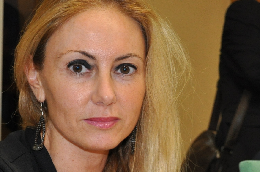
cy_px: 185
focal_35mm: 102
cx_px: 179
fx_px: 736
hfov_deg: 20.0
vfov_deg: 13.2
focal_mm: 24
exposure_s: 1/60
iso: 800
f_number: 3.8
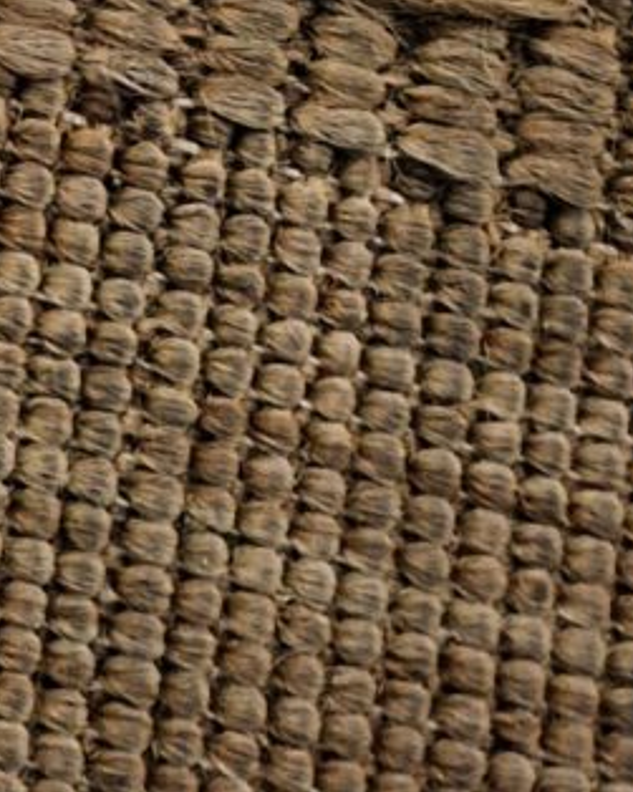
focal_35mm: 183
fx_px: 4288
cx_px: -1629
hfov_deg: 7.0
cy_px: -1385
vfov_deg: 9.0
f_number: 1.8
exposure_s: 1/185
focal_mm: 5.4
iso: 25
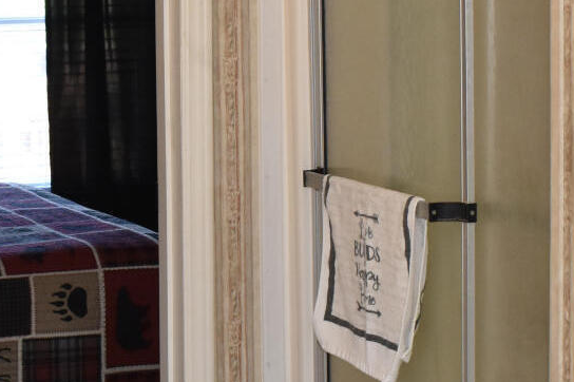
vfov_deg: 11.8
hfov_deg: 17.6
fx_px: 1846
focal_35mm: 116
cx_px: 164
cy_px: 187
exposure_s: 1/200
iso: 800
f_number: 4.5
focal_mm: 21
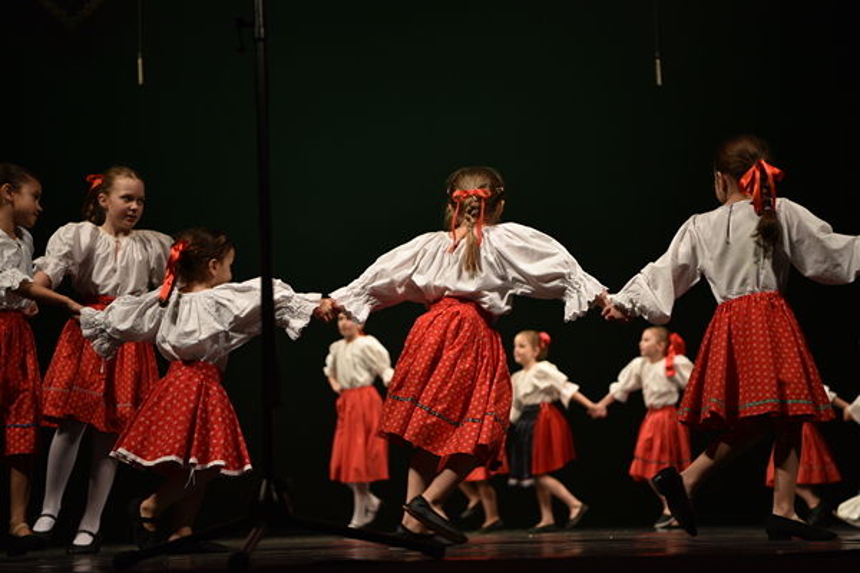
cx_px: 430
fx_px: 1481
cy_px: 286
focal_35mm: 62
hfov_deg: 32.4
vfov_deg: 21.9
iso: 1100
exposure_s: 1/500
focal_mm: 62
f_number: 3.2
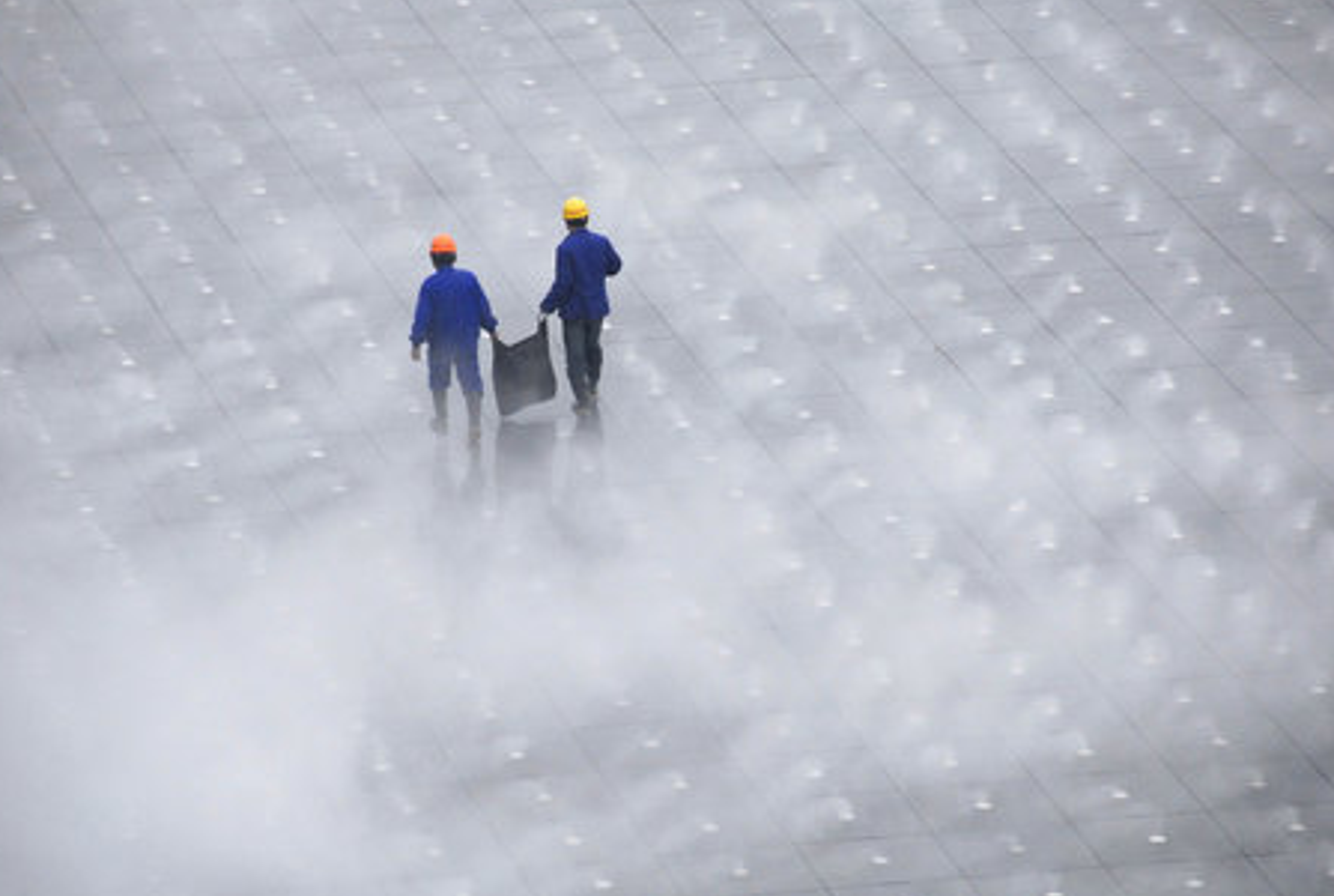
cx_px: 630
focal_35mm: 285
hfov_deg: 7.2
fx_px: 10582
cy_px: 438
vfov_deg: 4.8
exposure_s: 1/2000
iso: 640
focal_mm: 170
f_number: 5.6
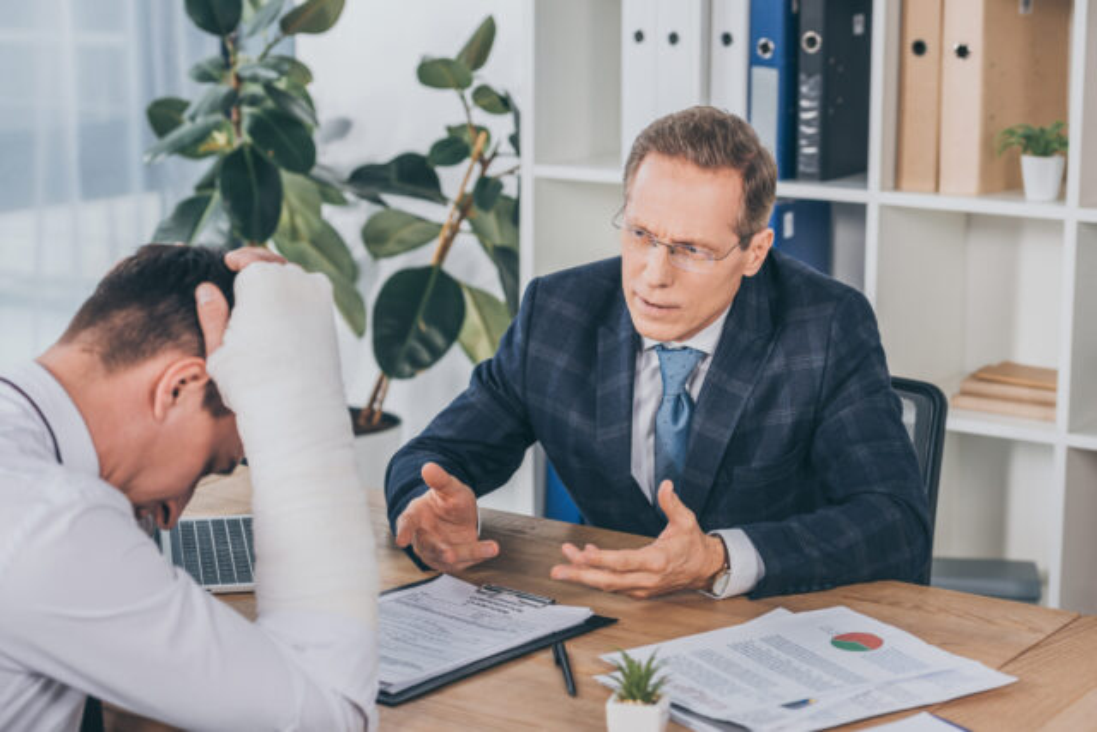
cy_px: 366
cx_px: 548
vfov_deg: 17.5
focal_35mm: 78
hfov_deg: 26.0
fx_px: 2377
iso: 160
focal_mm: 78
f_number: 4.5
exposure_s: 1/160
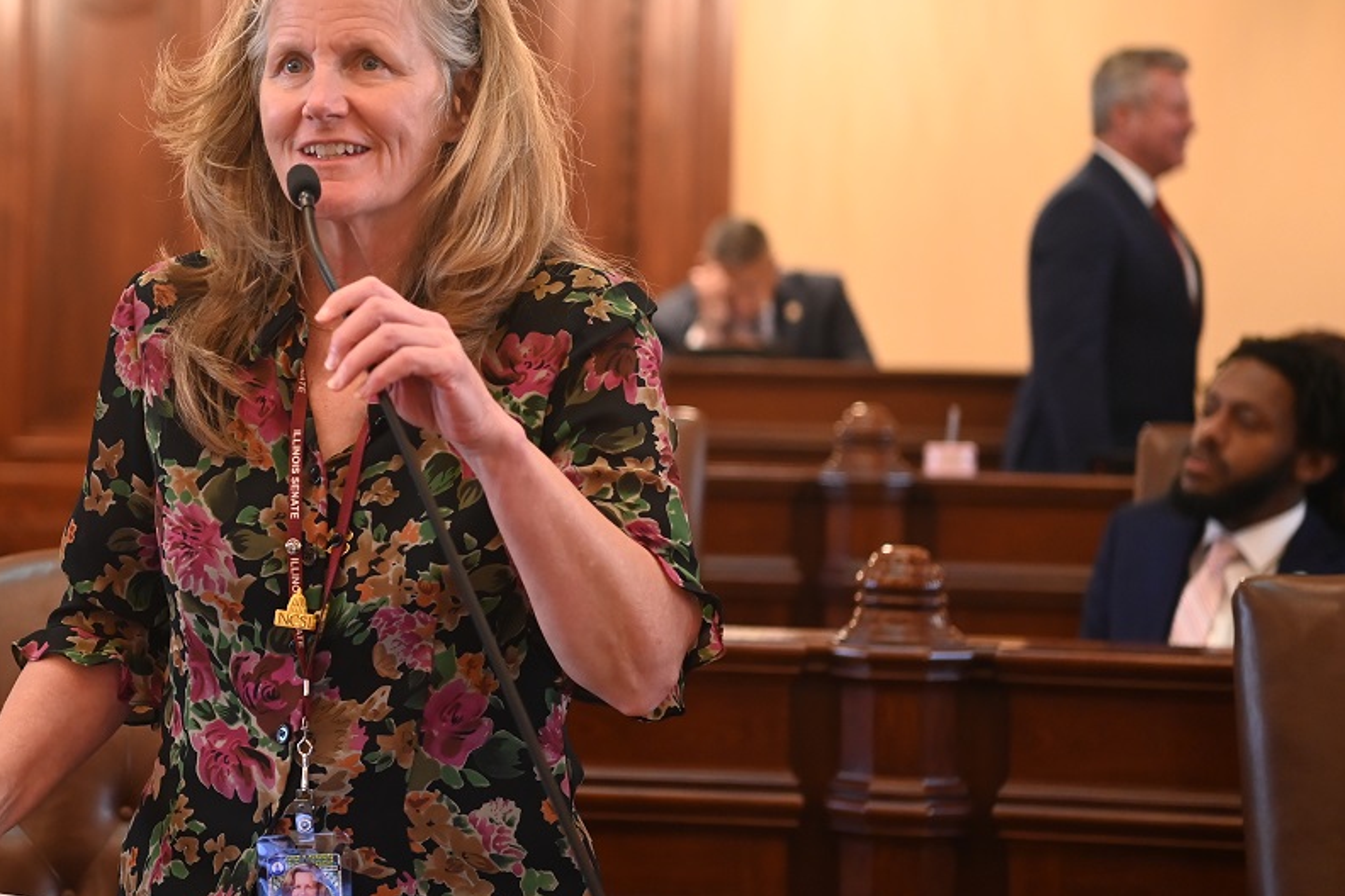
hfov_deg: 19.1
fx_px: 3960
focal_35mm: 106
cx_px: 333
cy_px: 373
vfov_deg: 12.9
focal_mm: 70
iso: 3200
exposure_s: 1/200
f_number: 2.8
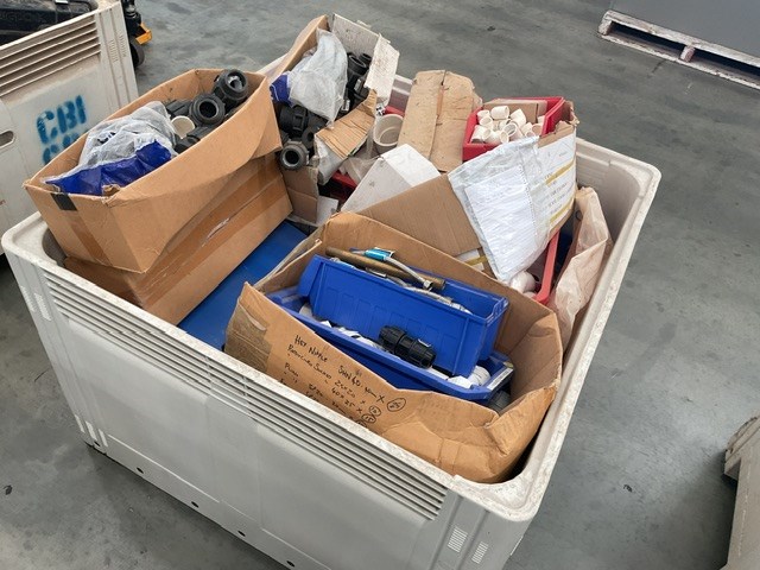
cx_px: 380
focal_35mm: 29
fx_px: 637
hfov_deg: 61.7
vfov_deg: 48.2
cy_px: 285
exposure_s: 1/120
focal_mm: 3
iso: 64
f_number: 1.8
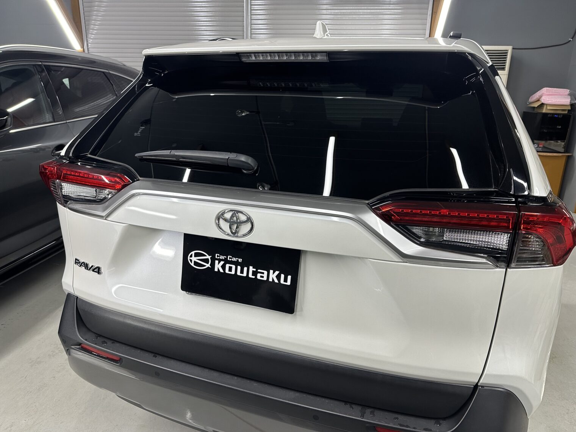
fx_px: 399
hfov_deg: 71.6
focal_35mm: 24
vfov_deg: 56.8
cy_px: 216
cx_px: 288
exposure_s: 1/120
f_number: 1.78
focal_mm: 6.86
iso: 160
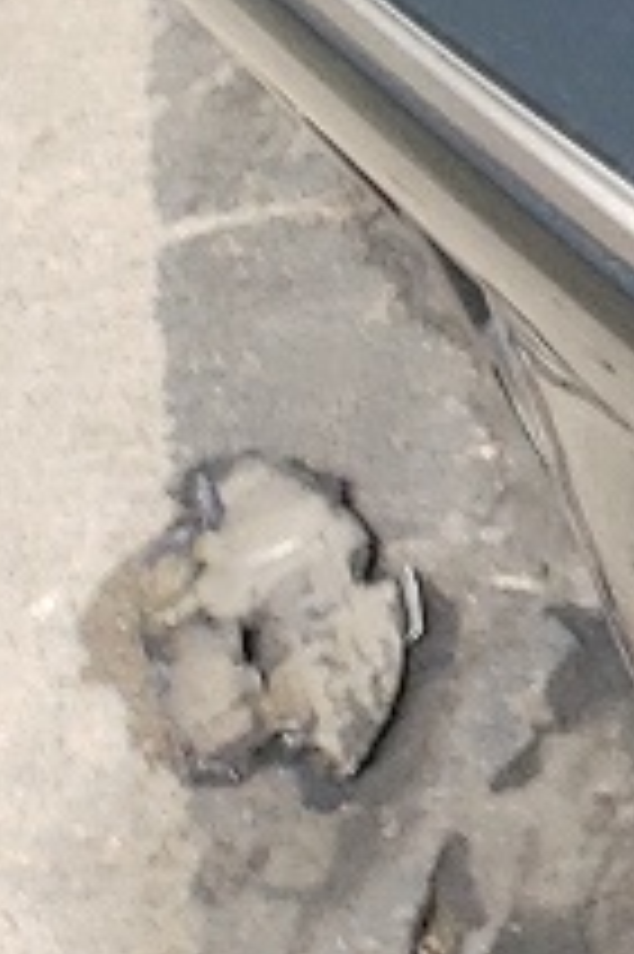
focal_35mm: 204
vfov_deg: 9.3
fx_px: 5397
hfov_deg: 5.0
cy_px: -1094
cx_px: 3516
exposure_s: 1/1667
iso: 50
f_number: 1.5
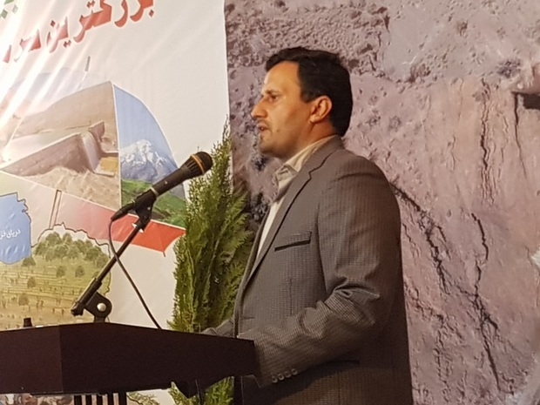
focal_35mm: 26
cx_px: 270
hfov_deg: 67.3
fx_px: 406
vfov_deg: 53.1
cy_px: 202
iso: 200
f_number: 1.7
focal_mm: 4.2
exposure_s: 1/33
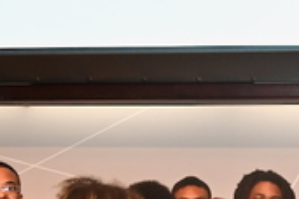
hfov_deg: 17.8
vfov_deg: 11.9
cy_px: 263
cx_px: 308
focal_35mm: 112
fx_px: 930
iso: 1100
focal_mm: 24
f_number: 4
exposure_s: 1/60
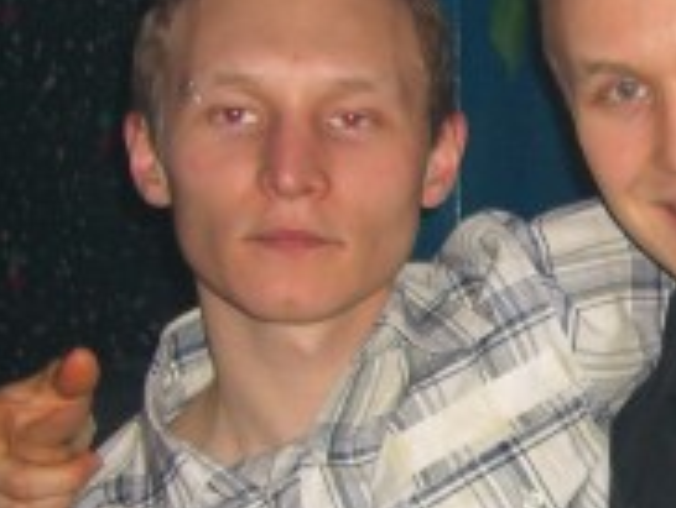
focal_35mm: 125
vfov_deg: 11.8
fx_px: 2444
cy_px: 412
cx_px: 754
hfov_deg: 15.3
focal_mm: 7.9
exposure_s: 1/60
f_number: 2.8
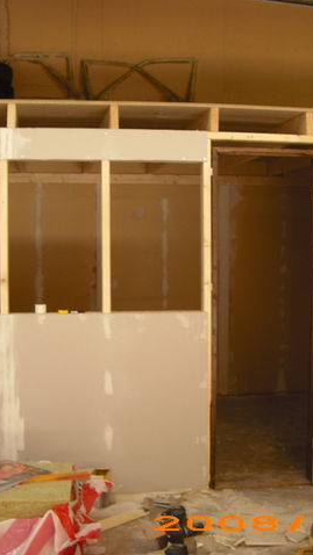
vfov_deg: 38.5
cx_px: 161
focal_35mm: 54
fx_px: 796
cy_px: 278
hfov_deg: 22.2
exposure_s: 1/13
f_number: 2.7
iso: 100
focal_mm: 6.2
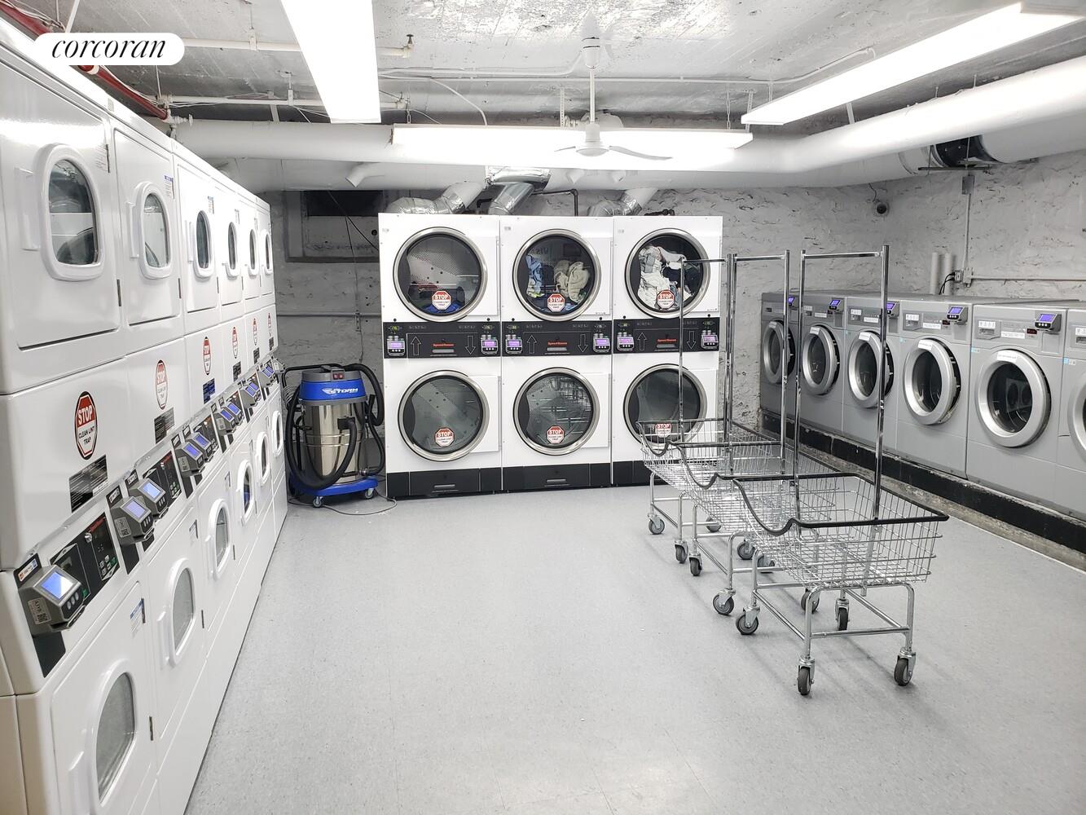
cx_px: 543
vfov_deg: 53.1
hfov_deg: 67.3
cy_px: 408
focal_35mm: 26
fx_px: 816
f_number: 2.4
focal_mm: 4.3
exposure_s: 1/60
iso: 250
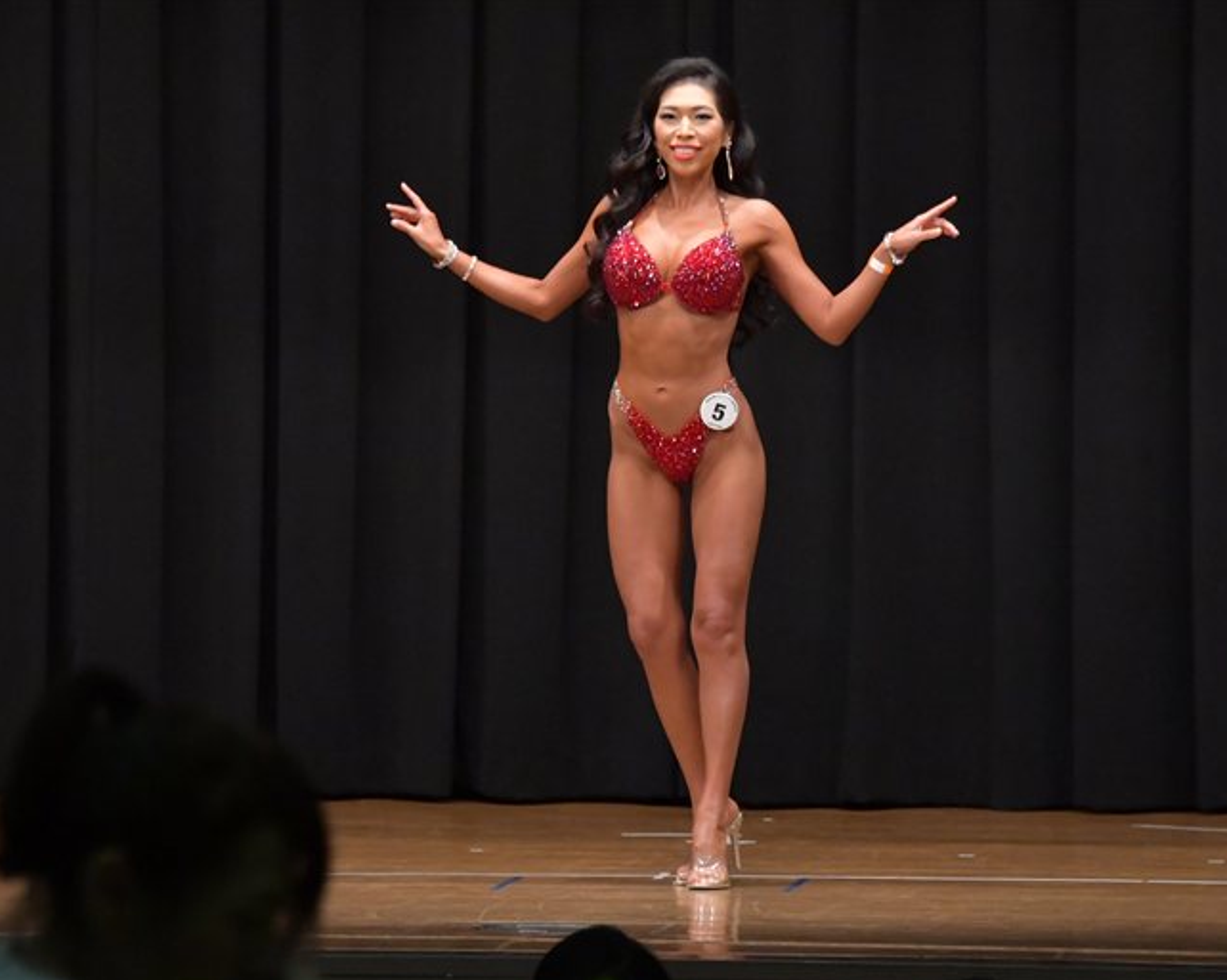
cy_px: 491
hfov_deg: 7.6
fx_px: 9256
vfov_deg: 6.1
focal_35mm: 255
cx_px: 704
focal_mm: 150
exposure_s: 1/400
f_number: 5.6
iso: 6400
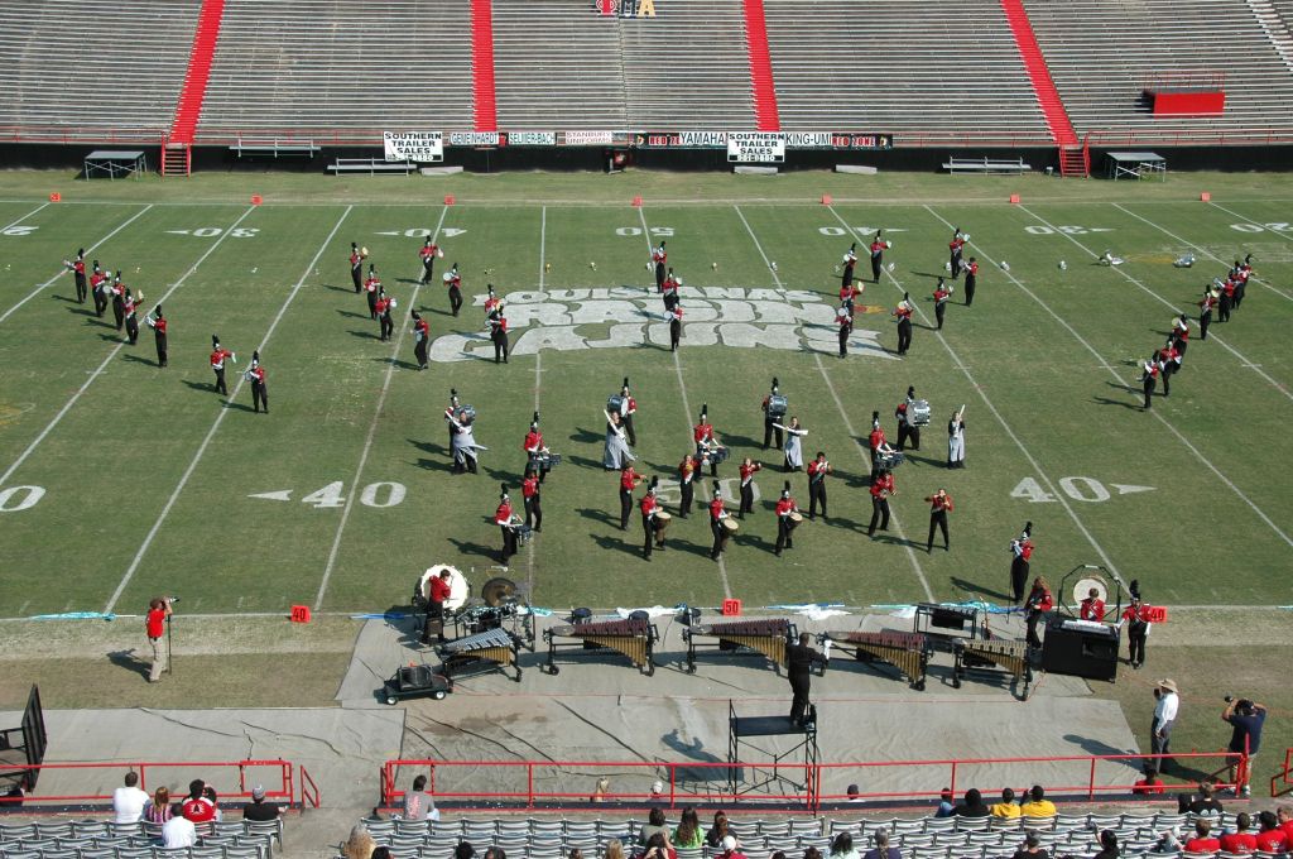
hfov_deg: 41.2
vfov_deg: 28.0
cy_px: 430
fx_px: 1722
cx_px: 646
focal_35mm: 48
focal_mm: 32
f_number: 9
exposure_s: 1/320
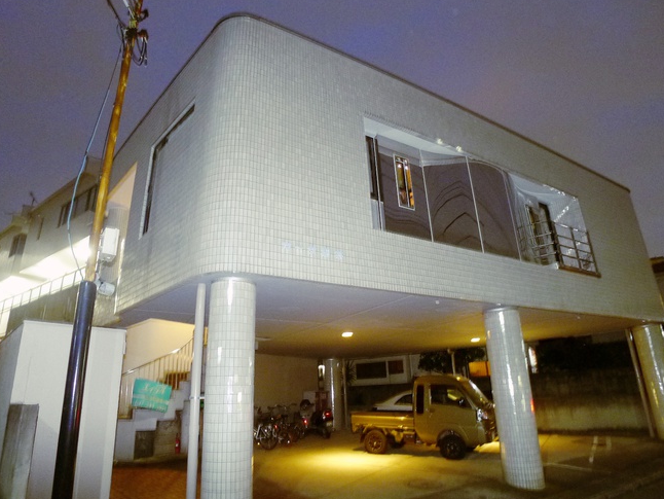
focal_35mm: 26
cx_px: 322
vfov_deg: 53.1
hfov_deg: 67.3
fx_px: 499
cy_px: 257
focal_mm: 5.1
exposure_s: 1/4
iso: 400
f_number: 2
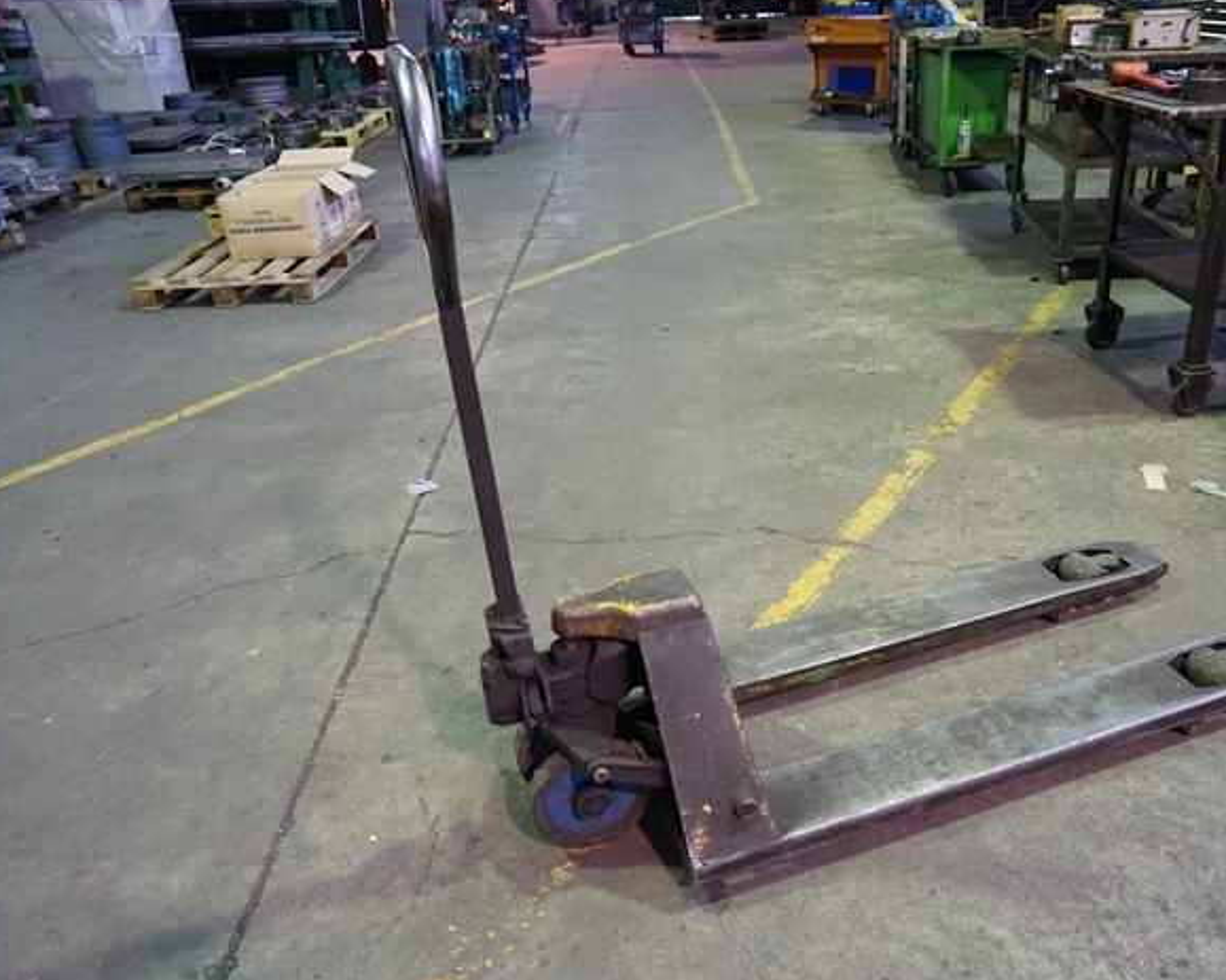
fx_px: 1016
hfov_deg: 61.7
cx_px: 737
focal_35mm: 28
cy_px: 493
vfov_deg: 51.5
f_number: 3.5
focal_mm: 16
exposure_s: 1/80
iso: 3200
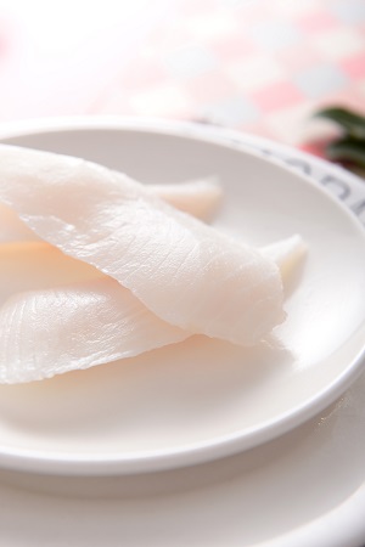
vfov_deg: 28.8
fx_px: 1065
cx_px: 182
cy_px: 274
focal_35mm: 70
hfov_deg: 19.5
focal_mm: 70
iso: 125
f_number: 7.1
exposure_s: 1/160
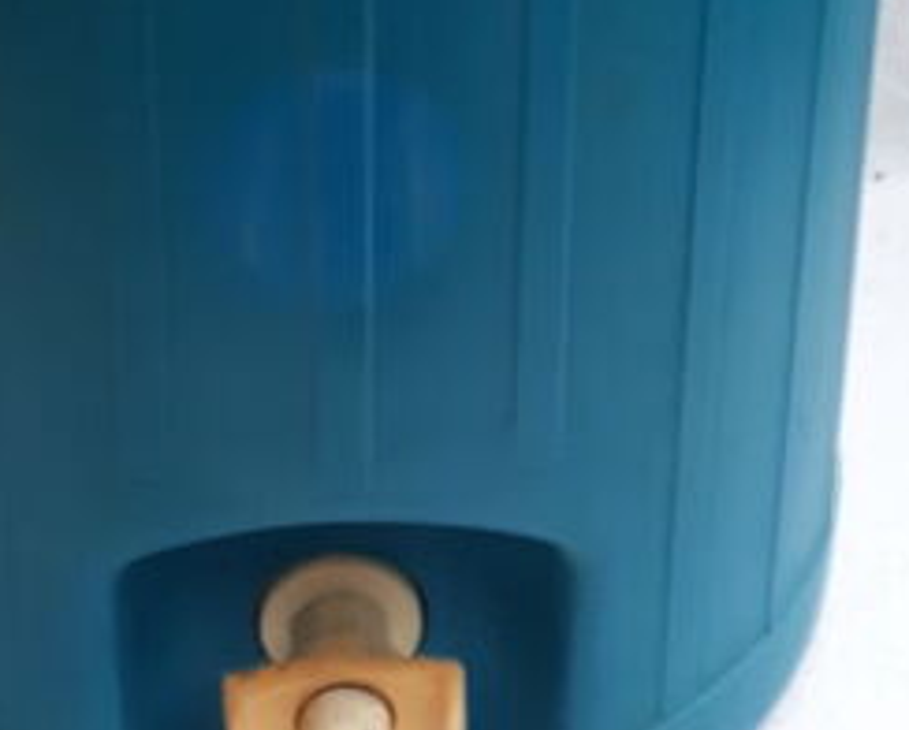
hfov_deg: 27.4
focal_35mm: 69
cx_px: 339
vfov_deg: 20.6
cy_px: -164
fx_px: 1859
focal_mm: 3.6
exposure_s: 1/17
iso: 200
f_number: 1.9
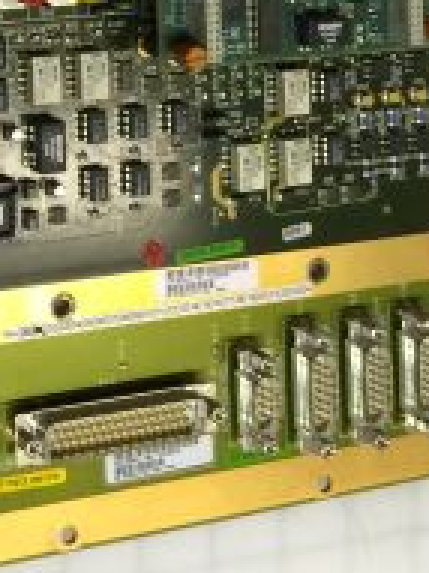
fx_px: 1505
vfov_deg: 19.4
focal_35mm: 91
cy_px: -225
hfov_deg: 15.6
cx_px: -99
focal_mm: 4.15
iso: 50
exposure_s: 1/15
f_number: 2.2
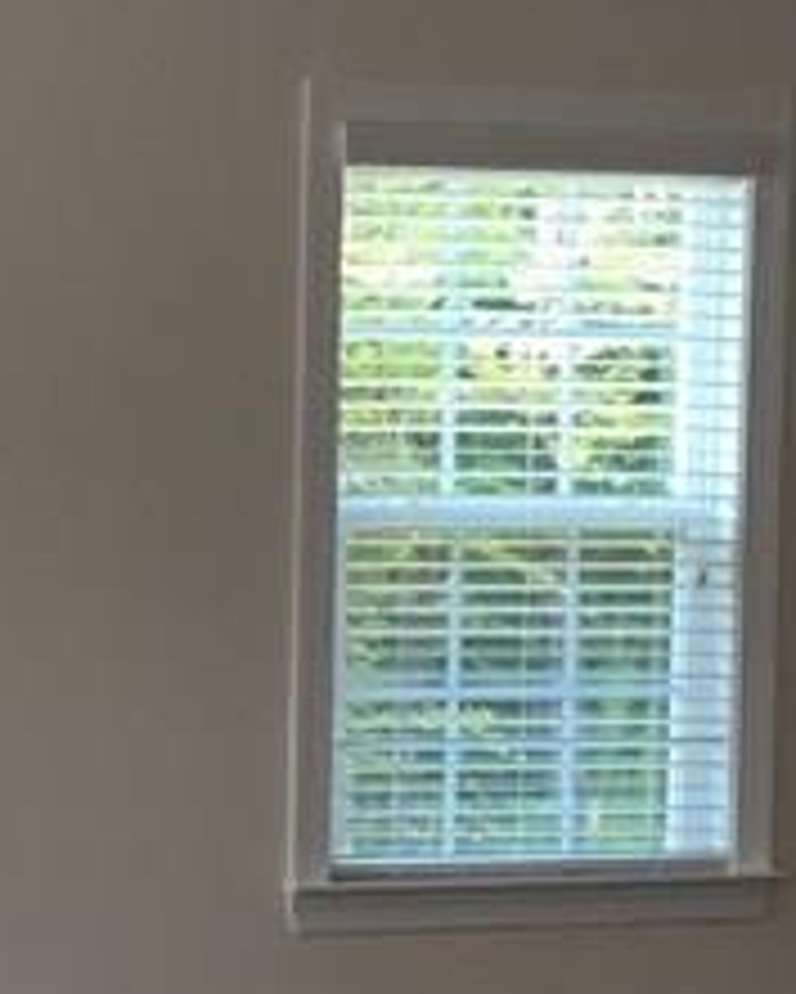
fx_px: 3855
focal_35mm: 131
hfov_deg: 11.4
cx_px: -301
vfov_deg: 14.7
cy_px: 697
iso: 25
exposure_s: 1/40
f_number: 2.2
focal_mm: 4.15
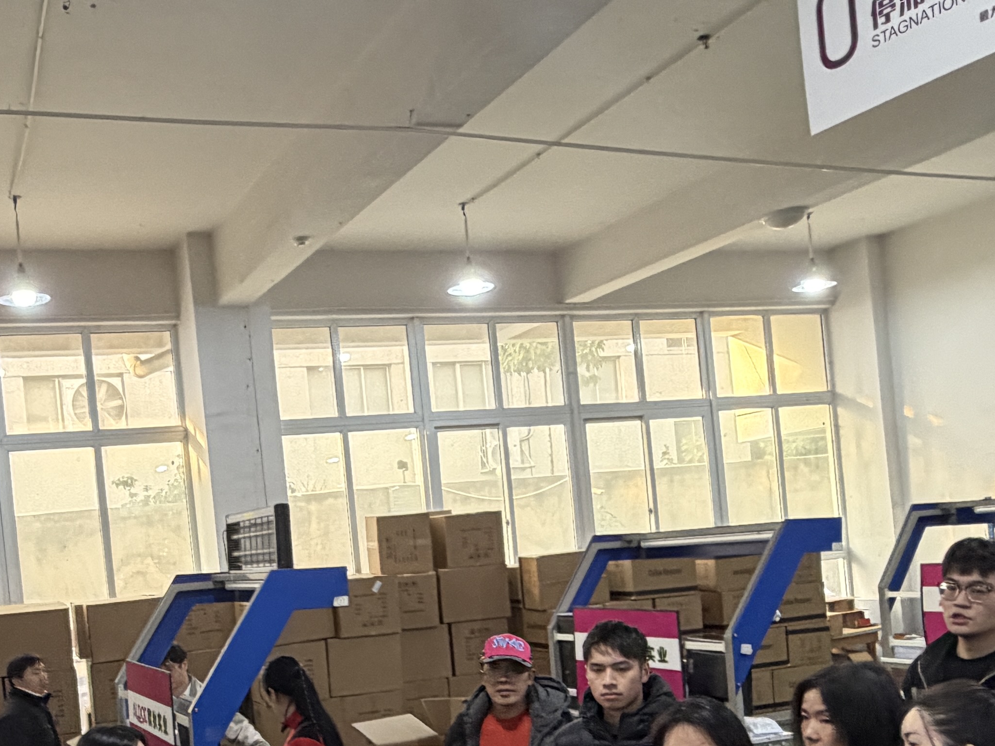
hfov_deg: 46.6
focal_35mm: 39
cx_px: 287
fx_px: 1121
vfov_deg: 35.9
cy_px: 565
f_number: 2.2
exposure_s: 1/50
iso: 250
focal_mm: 2.22
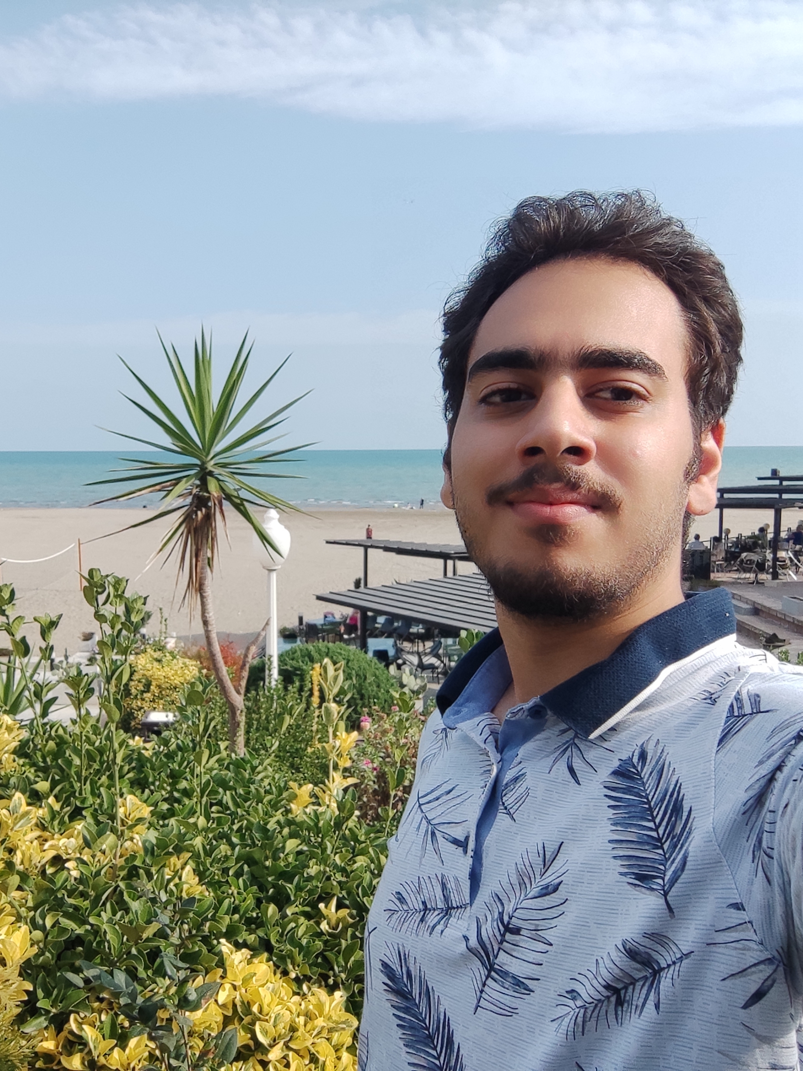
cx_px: 402
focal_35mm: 19
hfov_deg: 68.7
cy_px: 536
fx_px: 588
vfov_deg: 84.7
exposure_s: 1/2264
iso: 50
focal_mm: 3.26
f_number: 2.45
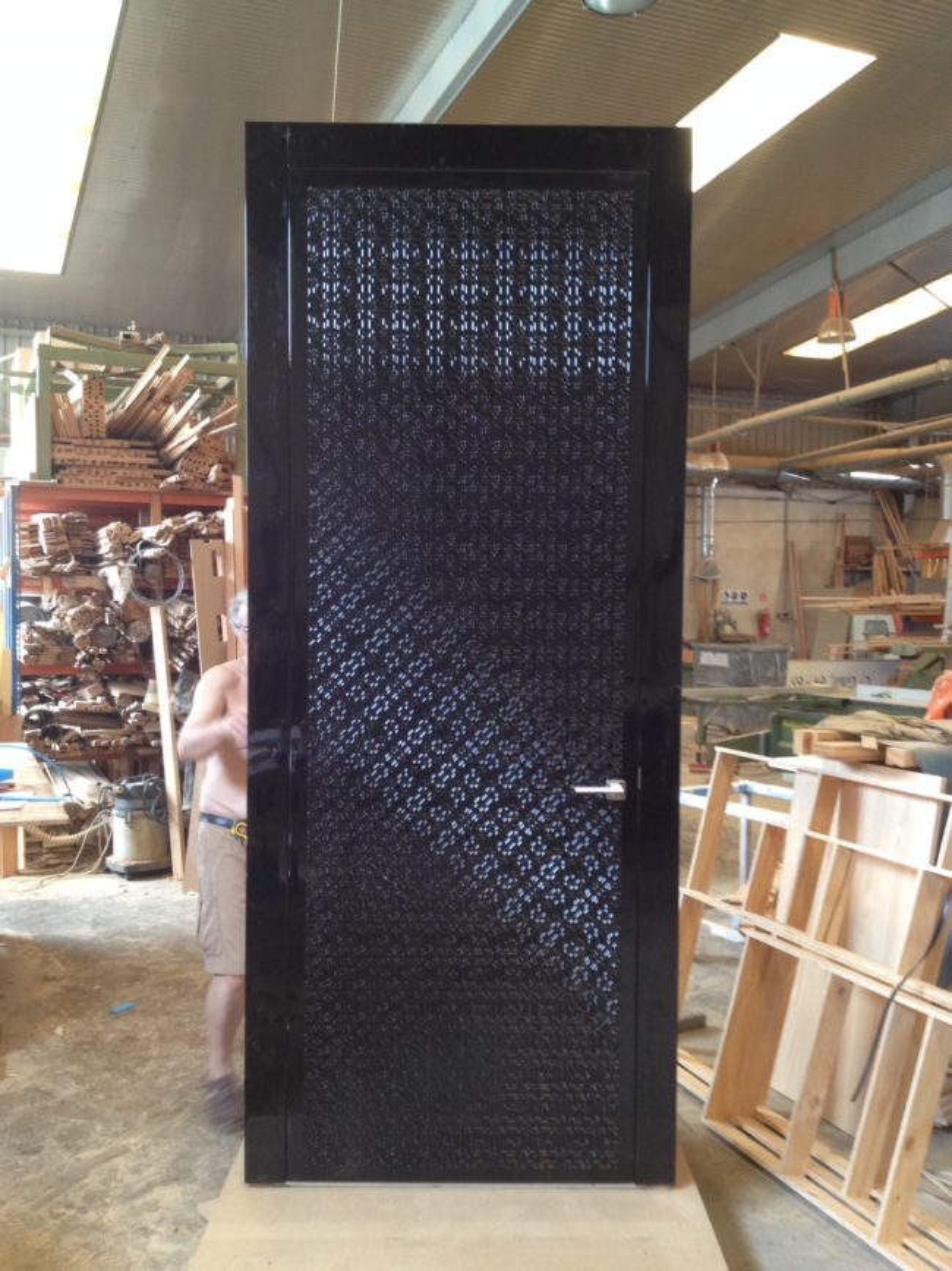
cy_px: 636
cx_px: 476
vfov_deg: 52.6
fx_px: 1284
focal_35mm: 35
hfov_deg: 40.7
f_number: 2.4
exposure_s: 1/20
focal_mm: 4.28
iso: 100
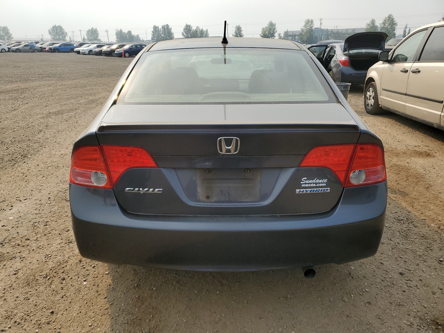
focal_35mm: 26
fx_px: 333
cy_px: 166
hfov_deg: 67.3
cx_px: 222
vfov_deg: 53.1
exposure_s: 1/3333
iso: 50
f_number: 1.5
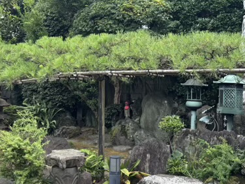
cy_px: 77
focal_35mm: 49
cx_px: 103
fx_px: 347
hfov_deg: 38.8
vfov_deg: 29.7
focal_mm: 5.96
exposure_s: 1/565
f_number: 1.6
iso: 50
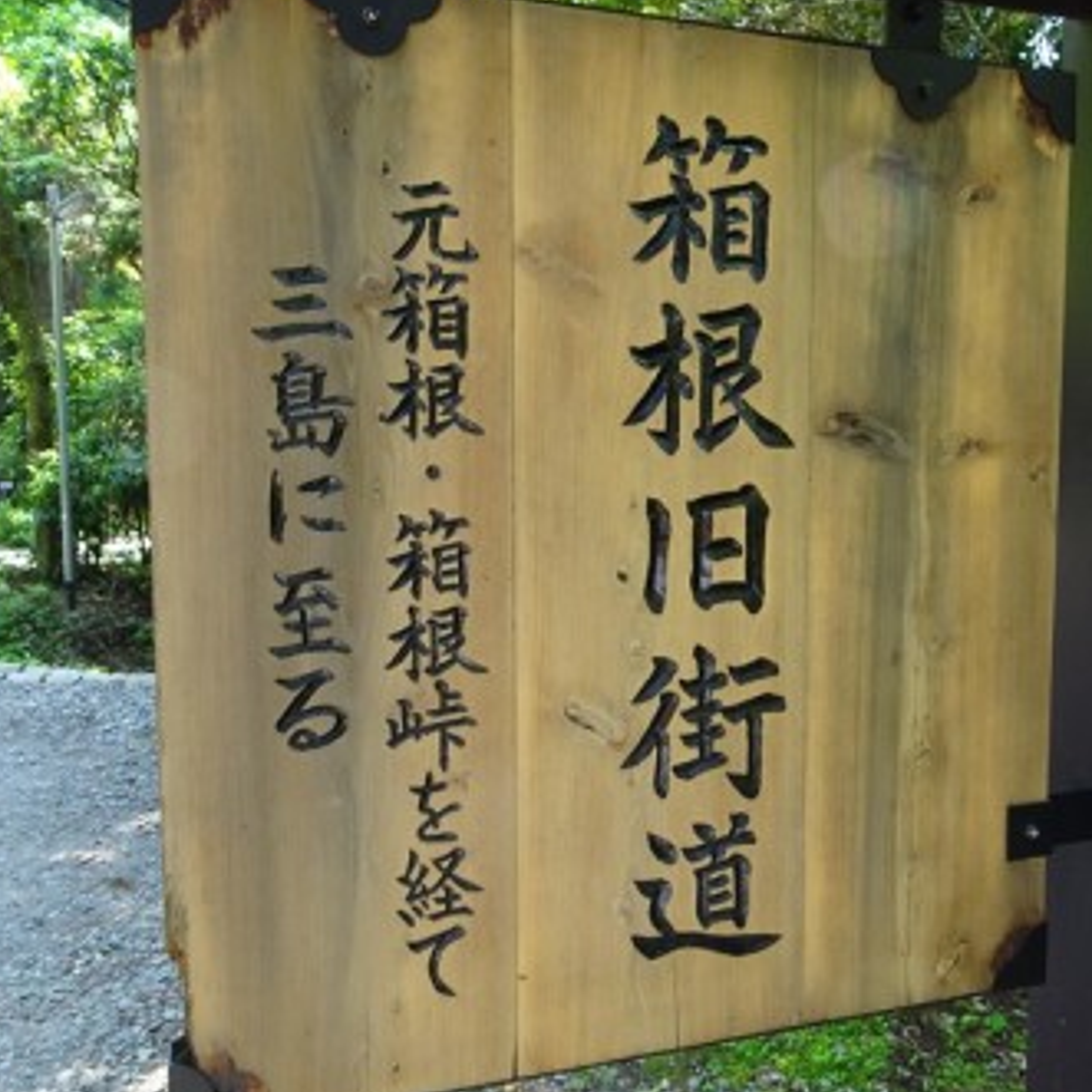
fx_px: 1142
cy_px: 572
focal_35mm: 32
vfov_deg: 51.1
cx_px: 624
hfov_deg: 50.9
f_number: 3.5
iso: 80
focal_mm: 4.1
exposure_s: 1/30
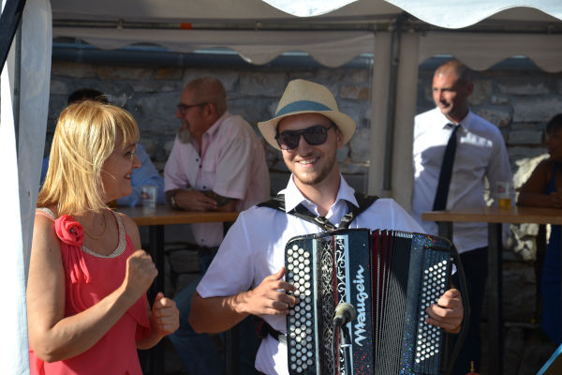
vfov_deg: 9.3
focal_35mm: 147
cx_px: 281
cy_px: 188
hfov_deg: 14.0
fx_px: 2295
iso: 100
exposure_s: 1/200
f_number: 7.1
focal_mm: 98
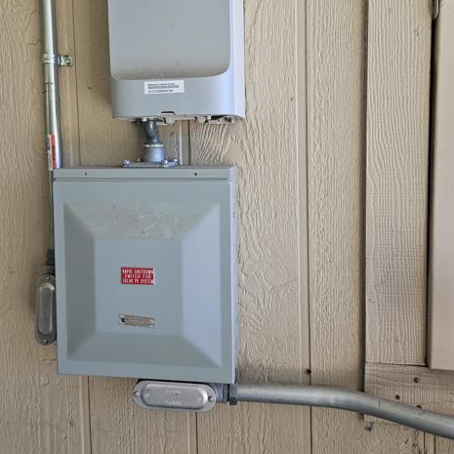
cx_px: 228
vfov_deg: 56.6
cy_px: 169
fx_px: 415
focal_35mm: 28
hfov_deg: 57.3
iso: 125
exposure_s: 1/359
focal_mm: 5.4
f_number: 1.8
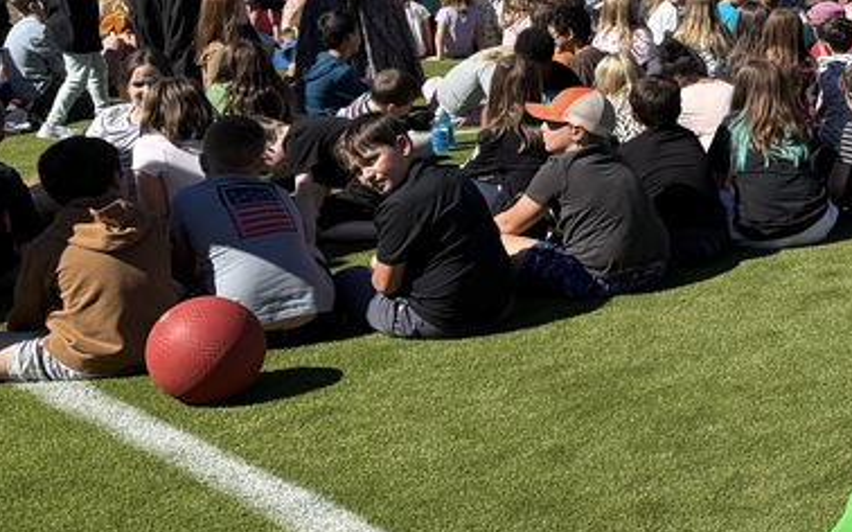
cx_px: 1057
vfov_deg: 18.6
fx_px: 1602
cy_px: 70
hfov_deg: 26.1
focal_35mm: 69
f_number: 1.78
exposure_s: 1/3953
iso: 80
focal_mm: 6.76
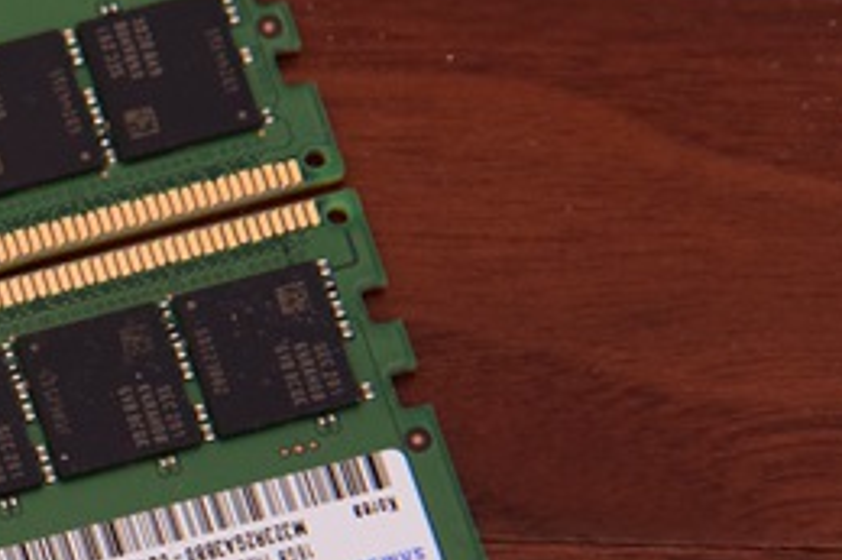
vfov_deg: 2.9
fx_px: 11056
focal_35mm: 473
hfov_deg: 4.3
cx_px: -667
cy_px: 452
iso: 1600
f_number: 5.6
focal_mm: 120
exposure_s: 1/60
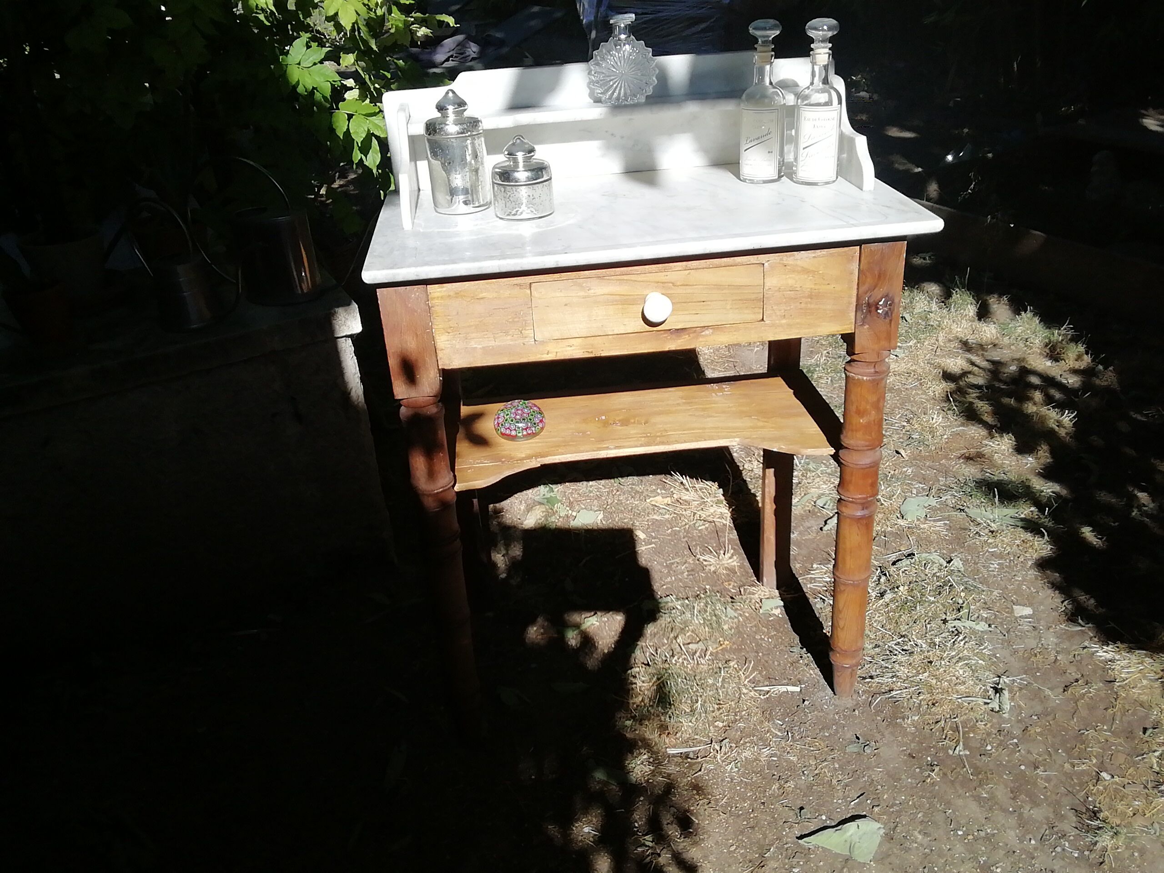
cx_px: 582
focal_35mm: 28
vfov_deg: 49.7
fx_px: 942
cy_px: 436
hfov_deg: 63.4
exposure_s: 1/1188
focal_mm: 2.4
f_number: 2.4
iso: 100
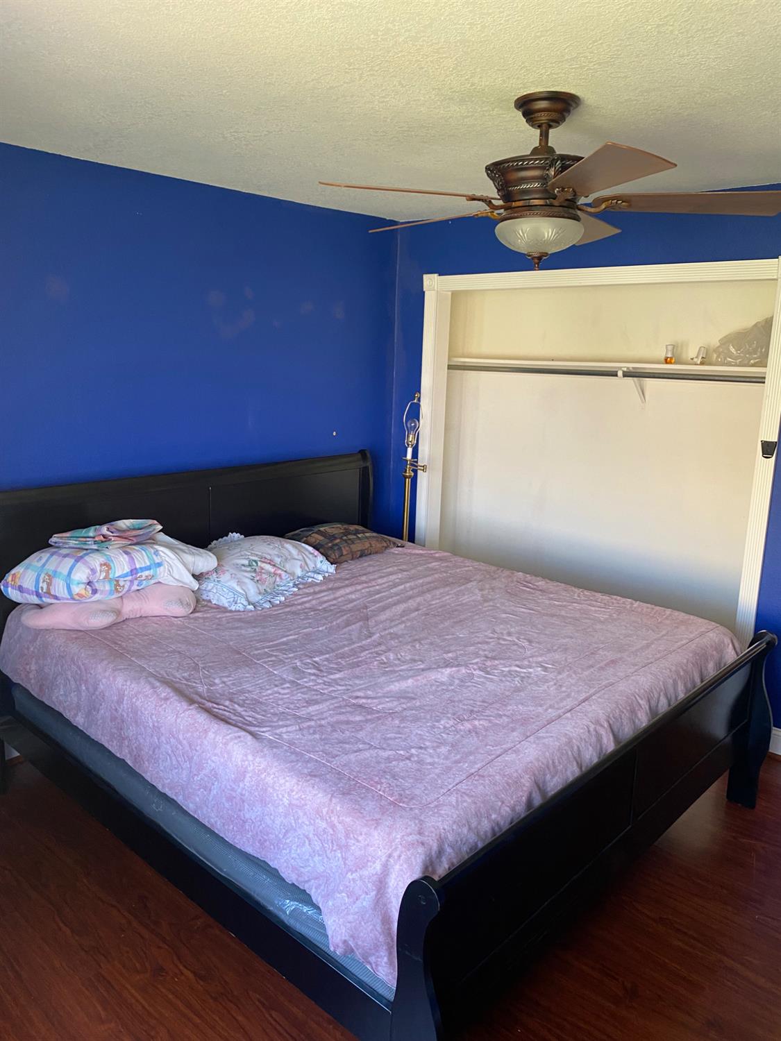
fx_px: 782
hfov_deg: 53.1
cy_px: 520
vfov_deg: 67.3
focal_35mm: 26
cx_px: 390
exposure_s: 1/60
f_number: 1.8
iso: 125
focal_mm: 4.25
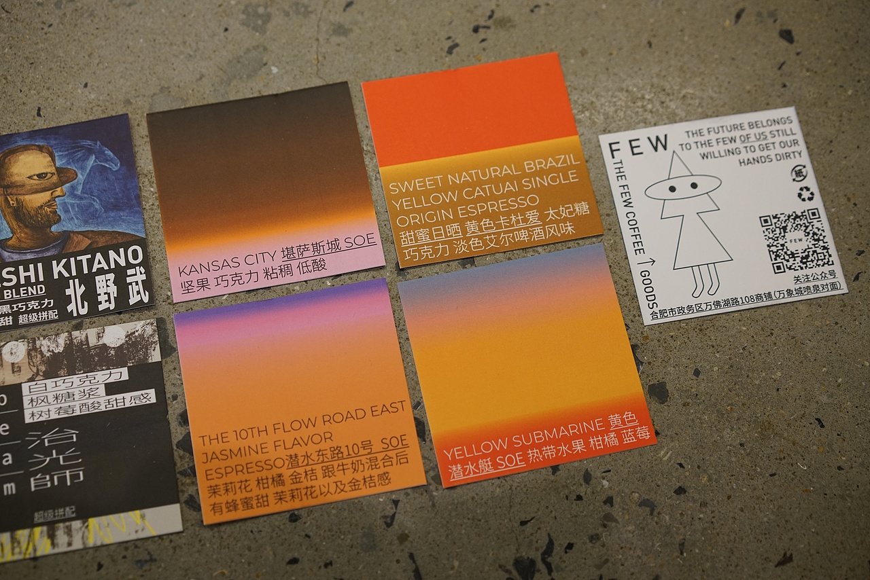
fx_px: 1329
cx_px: 435
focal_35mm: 55
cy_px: 290
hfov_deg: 36.2
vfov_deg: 24.6
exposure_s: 1/160
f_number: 4
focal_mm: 55
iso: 1250
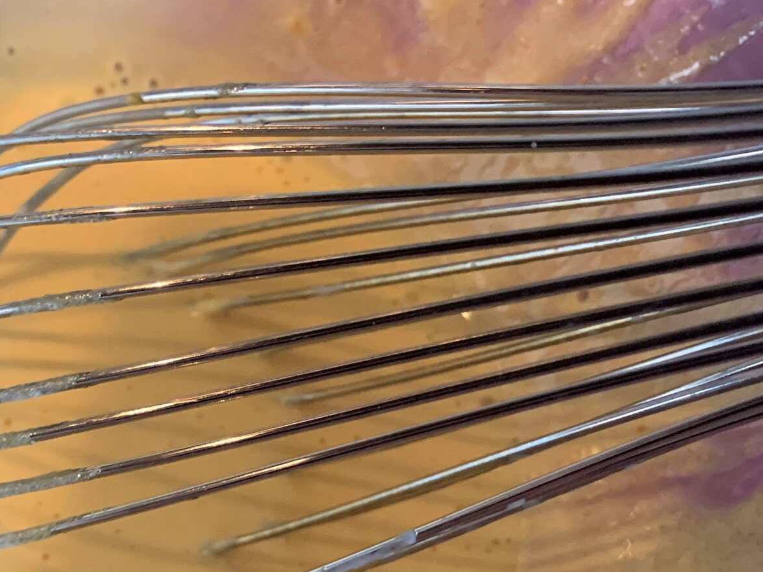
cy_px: 513
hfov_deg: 32.5
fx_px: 1256
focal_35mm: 57
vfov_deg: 24.9
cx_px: 114
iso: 200
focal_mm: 4.25
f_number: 1.8
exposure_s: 1/50
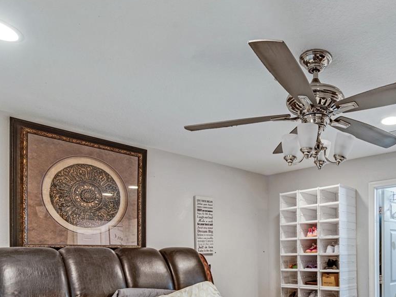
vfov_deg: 45.7
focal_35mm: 28
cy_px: 260
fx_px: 320
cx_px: 312
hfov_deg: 59.0
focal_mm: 14
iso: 160
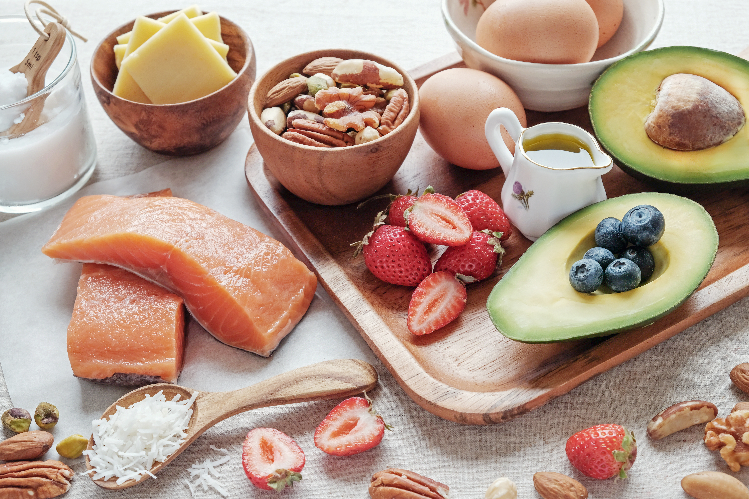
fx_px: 1061
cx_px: 374
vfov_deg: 26.5
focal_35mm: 51
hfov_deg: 38.9
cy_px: 250
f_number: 8
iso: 400
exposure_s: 1/60
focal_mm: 34.3
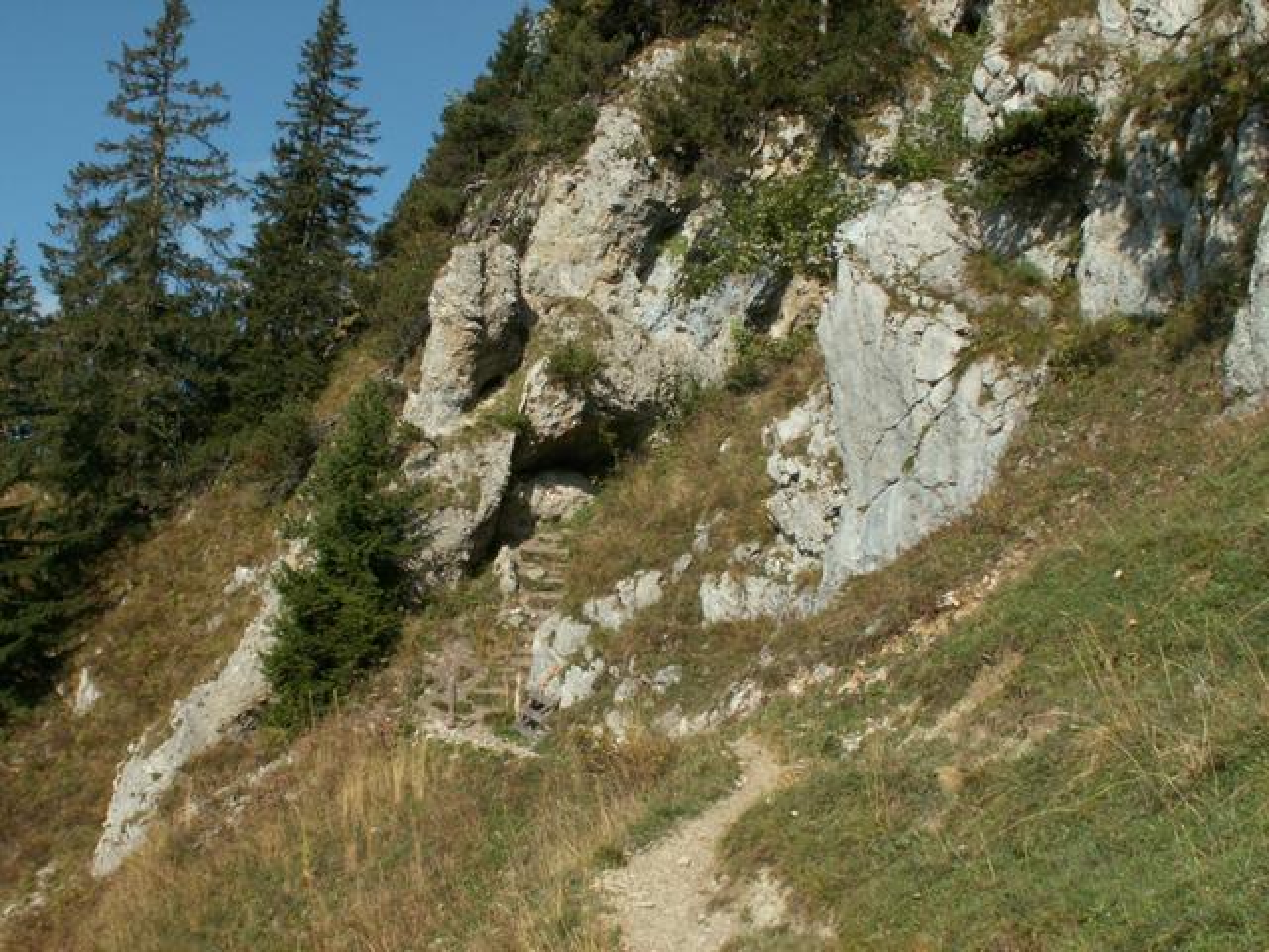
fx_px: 1540
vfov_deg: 34.3
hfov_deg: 44.8
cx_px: 634
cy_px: 476
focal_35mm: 42
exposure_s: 1/200
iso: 50
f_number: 6.3
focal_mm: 7.04
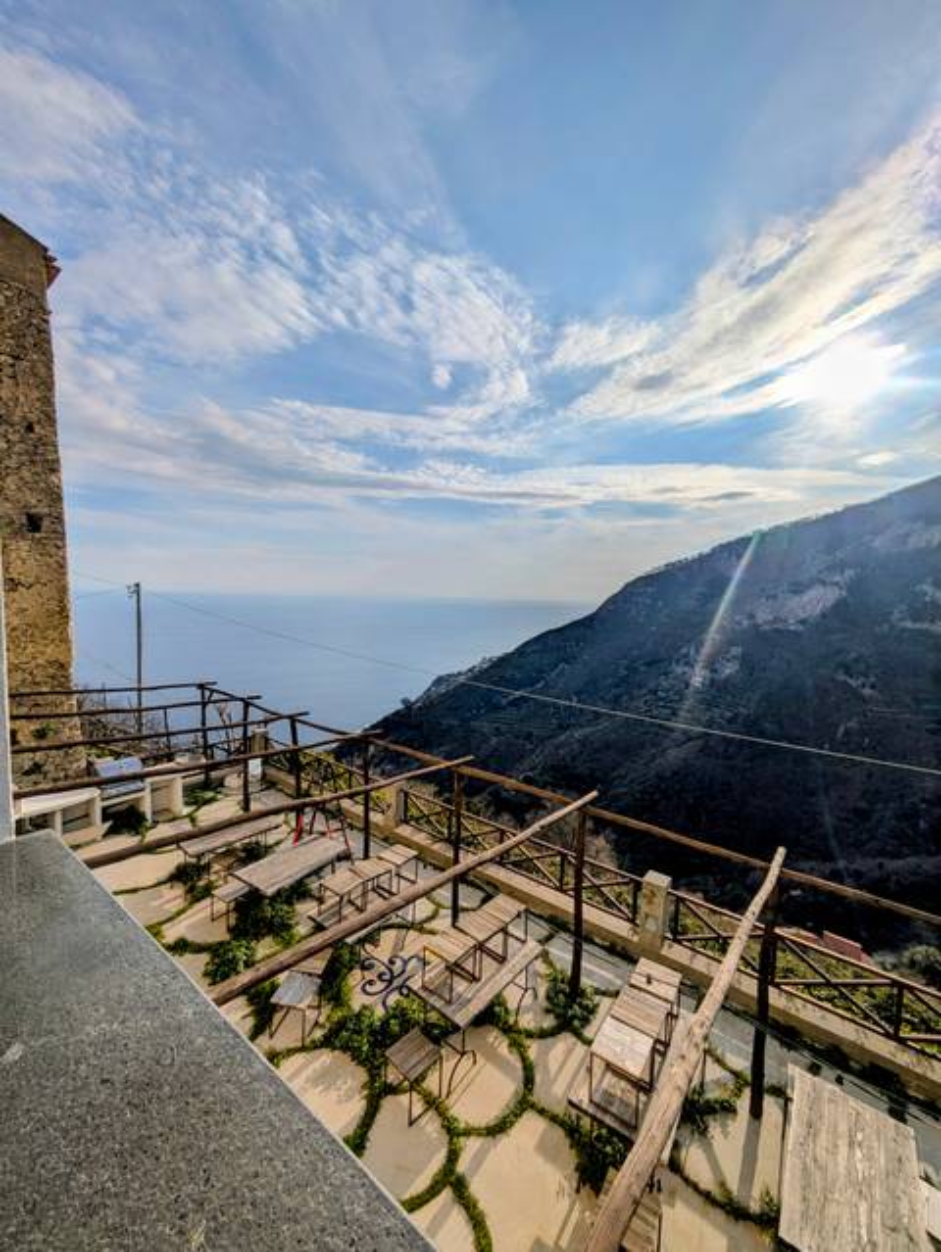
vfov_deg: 102.0
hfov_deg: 85.7
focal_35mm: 14
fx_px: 507
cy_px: 626
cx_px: 470
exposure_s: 1/8772
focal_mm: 1.83
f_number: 2.2
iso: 50
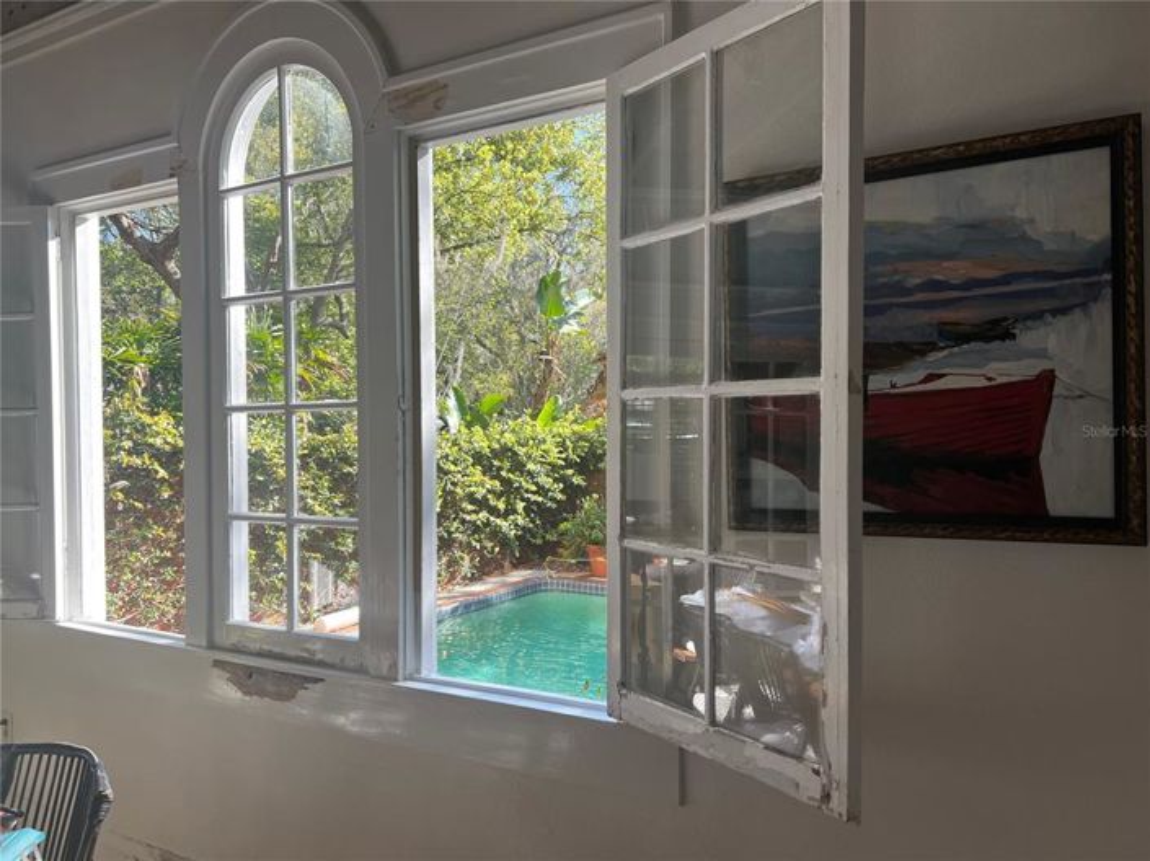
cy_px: 430
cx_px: 575
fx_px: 863
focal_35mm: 26
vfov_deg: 53.0
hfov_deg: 67.3
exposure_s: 1/493
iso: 50
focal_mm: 5.7
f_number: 1.5
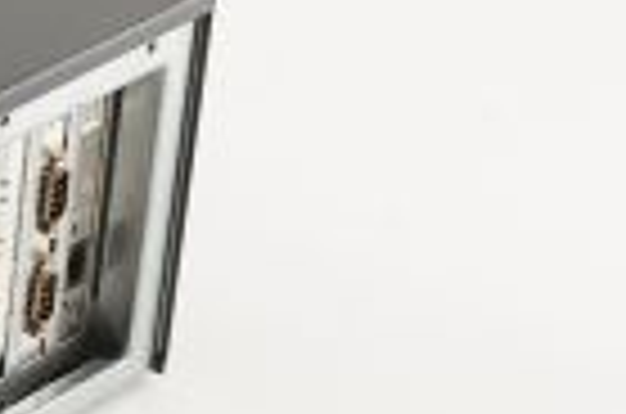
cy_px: 263
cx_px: -689
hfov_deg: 8.9
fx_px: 3747
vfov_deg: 6.3
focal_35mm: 216
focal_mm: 50
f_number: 11
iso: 1600
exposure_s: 1/125
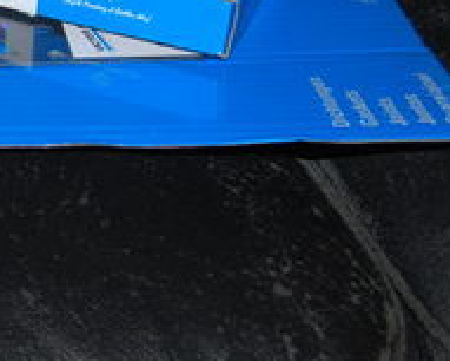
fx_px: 1386
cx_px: -104
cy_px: 24
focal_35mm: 104
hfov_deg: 17.5
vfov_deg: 14.6
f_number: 3.8
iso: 200
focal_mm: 22
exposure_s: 1/60
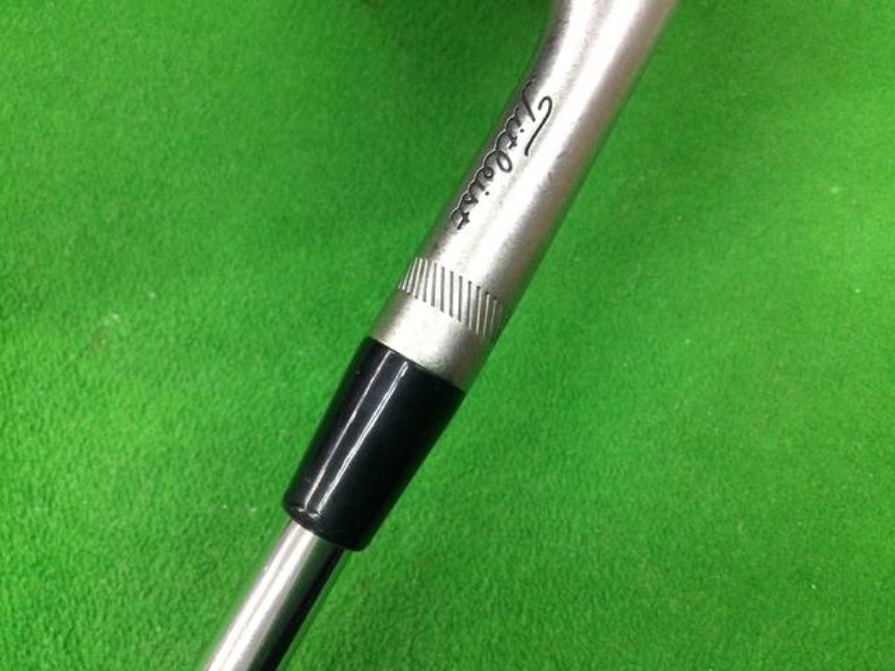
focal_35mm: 31
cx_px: 448
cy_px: 336
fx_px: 802
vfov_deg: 45.4
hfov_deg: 58.4
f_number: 2.4
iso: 100
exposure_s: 1/30
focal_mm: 3.3
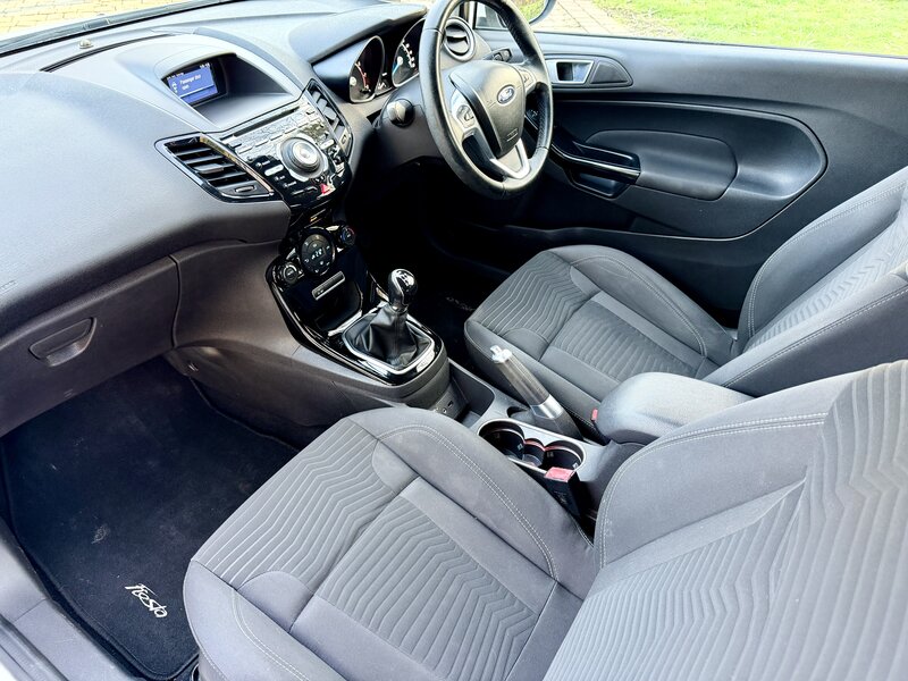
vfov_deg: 56.8
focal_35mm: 24
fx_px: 630
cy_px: 340
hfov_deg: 71.6
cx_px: 454
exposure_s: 1/60
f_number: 1.78
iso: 250
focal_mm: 6.76
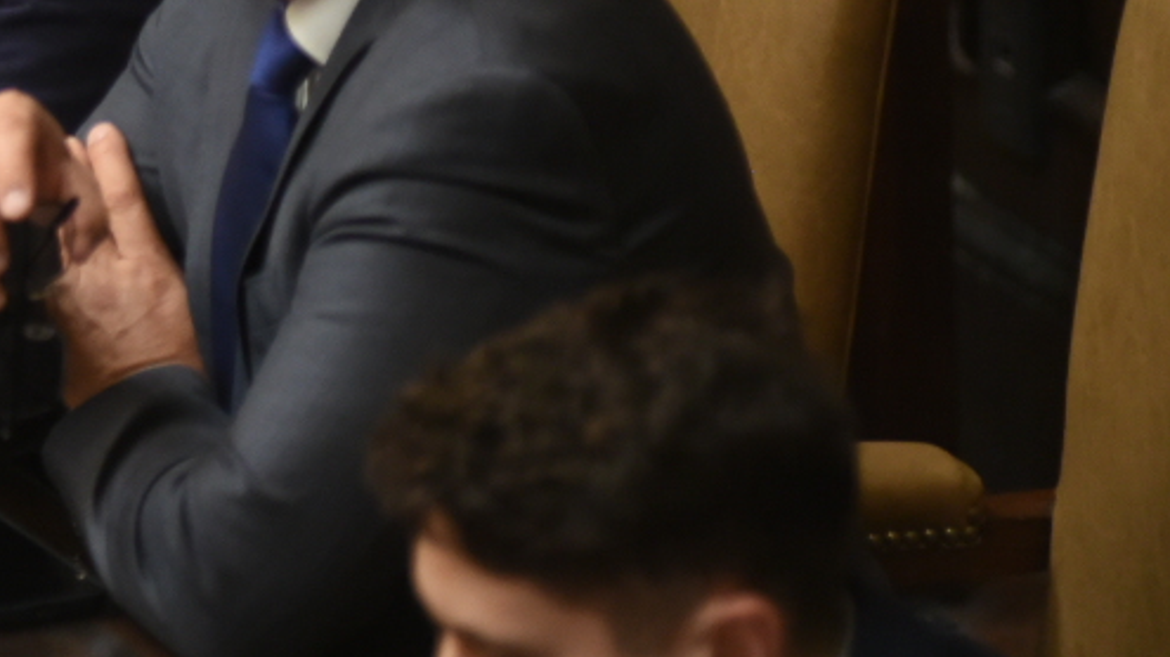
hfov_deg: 3.1
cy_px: -144
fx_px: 21274
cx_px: -307
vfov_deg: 1.8
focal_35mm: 686
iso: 2000
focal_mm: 200
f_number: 2.8
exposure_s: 1/160
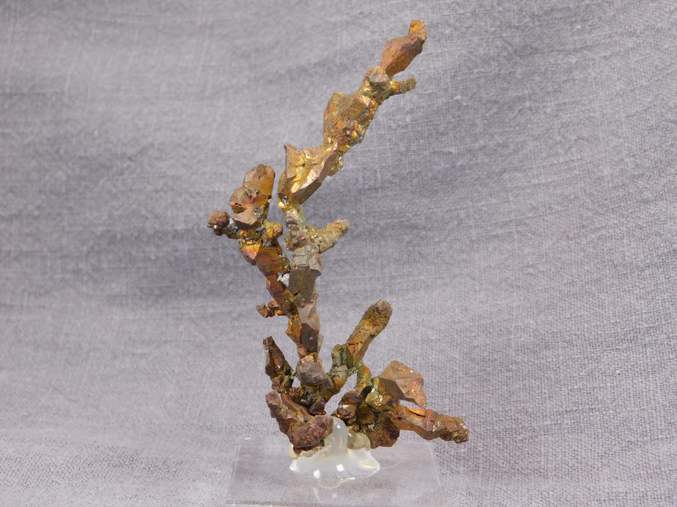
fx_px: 1389
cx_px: 338
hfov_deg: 27.4
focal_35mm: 71
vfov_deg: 20.7
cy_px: 254
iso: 125
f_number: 4.3
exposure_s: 1/80
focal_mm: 12.6
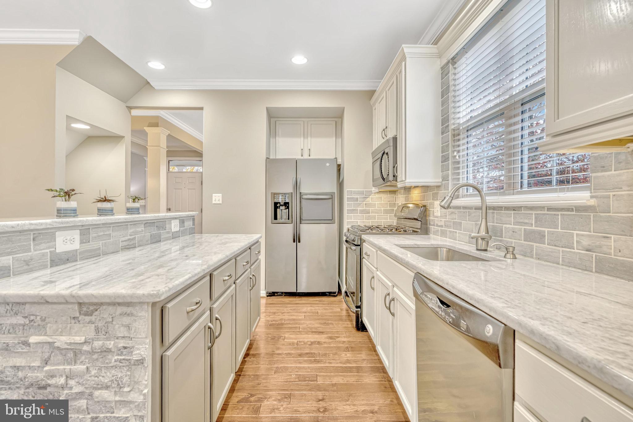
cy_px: 211
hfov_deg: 96.7
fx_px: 281
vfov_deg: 73.8
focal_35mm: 16
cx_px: 316
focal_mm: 16
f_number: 8
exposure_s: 1/20
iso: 1250
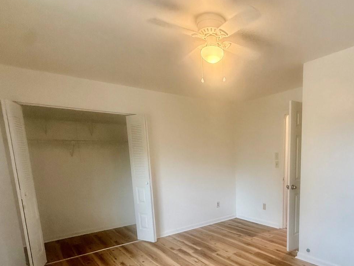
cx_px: 243
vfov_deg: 56.3
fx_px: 235
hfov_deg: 71.2
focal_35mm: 23
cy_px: 196
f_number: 2.2
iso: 320
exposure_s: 1/120
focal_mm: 2.22
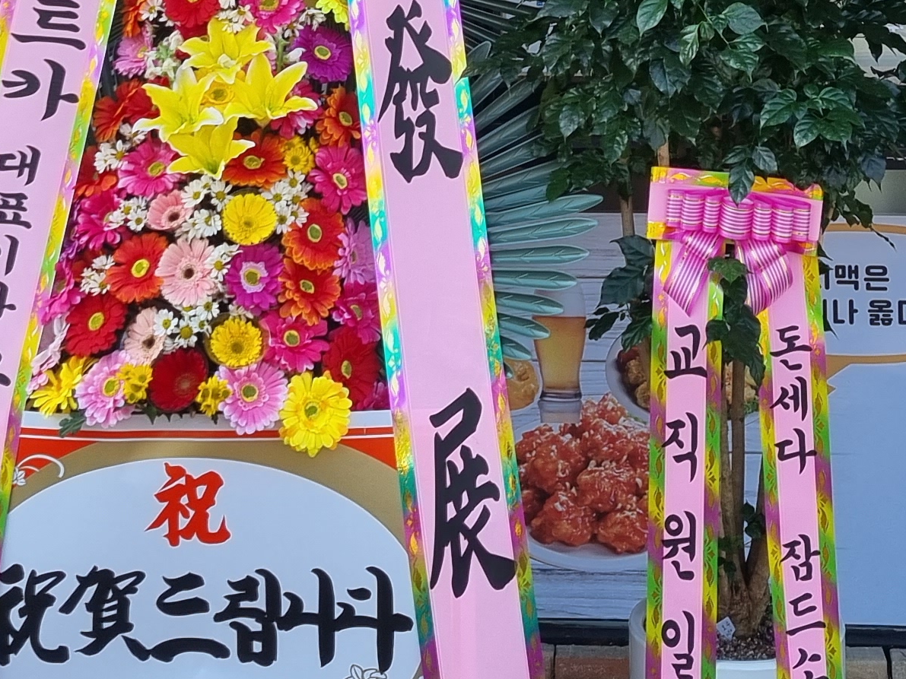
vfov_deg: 15.2
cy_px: -411
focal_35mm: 88
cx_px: 558
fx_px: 2303
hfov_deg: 22.2
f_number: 1.8
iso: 50
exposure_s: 1/596
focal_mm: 5.4
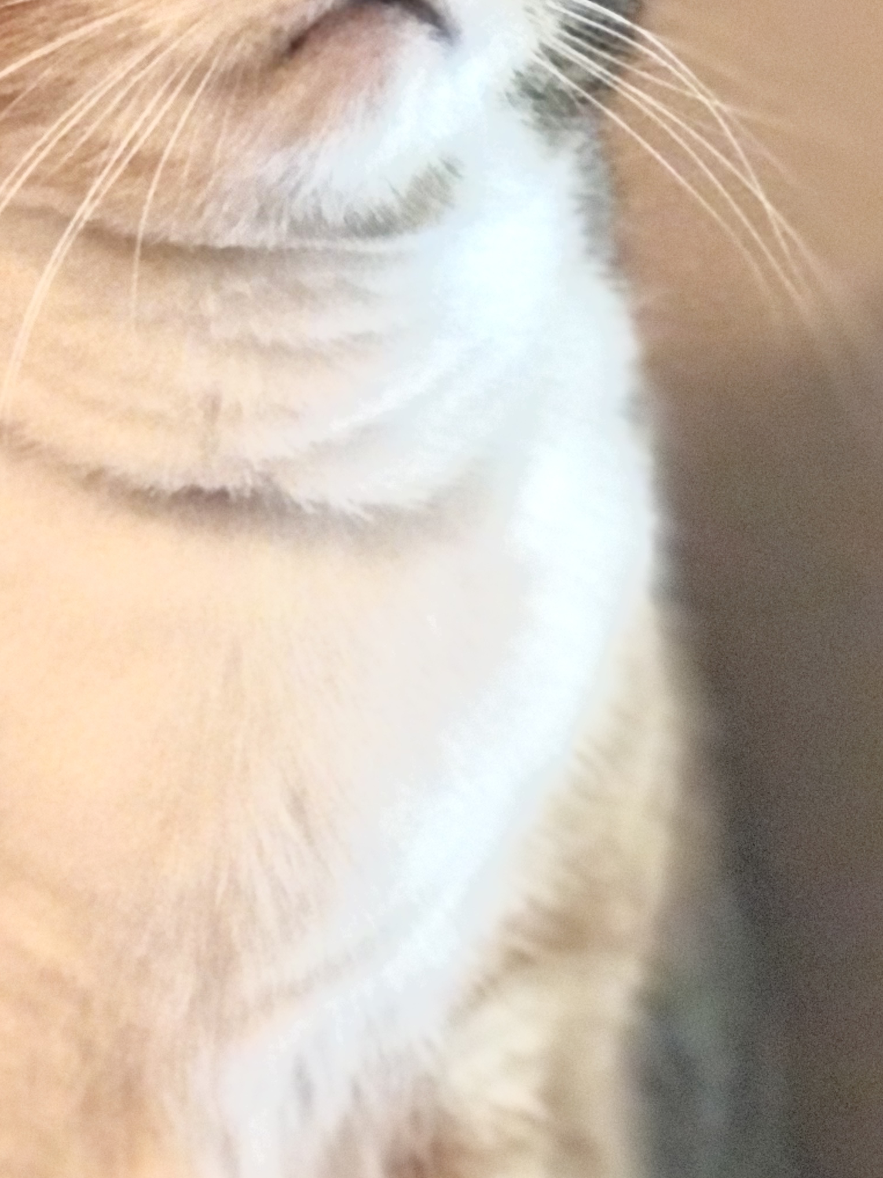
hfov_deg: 13.1
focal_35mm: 113
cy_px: 184
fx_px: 3844
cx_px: 266
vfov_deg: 17.2
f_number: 2.8
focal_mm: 6.6
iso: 1250
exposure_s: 1/30
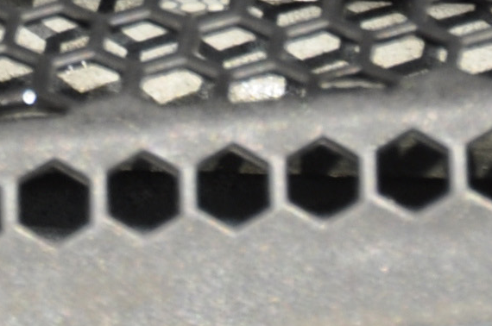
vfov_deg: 1.5
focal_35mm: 903
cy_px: -886
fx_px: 12320
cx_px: -555
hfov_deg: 2.3
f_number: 10
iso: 200
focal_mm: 80
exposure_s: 1/200
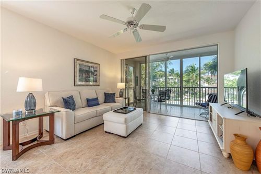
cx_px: 130
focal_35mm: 14
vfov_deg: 81.2
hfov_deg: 104.3
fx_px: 101
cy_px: 87
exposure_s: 1/2.5
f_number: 9
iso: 100
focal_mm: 14
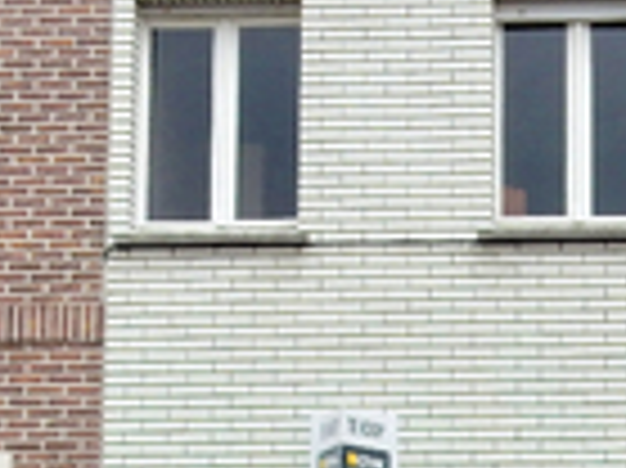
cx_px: 635
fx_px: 1951
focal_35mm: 108
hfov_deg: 17.8
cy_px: 441
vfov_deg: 13.5
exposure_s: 1/320
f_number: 3.7
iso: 125
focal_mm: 4.5
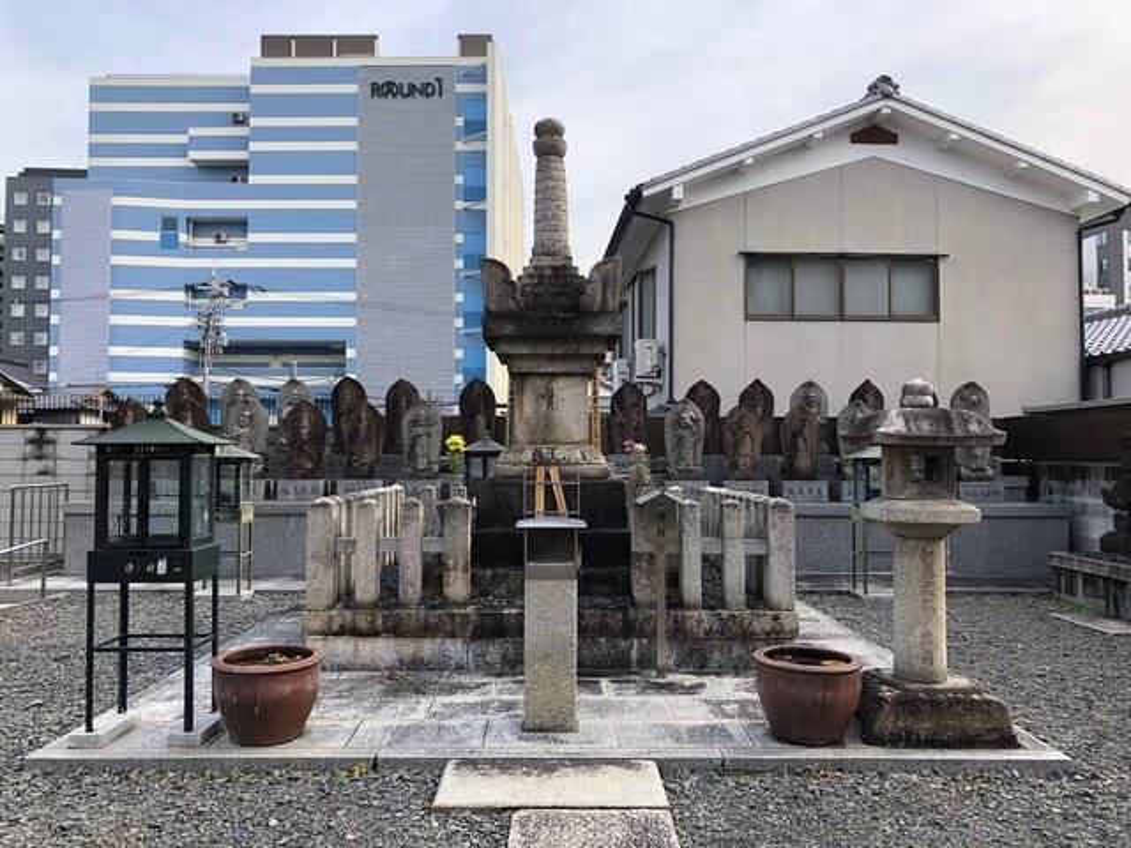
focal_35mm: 28
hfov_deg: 63.4
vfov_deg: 49.7
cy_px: 424
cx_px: 566
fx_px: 915
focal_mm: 3.99
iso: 20
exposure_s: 1/623
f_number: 1.8
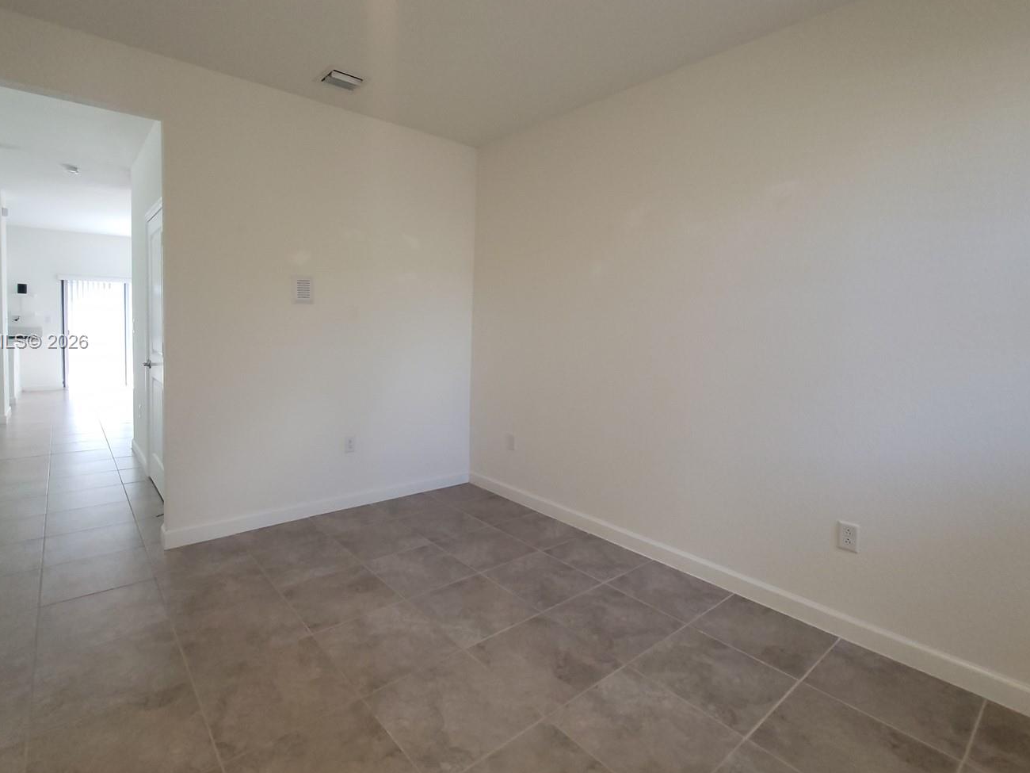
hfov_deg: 94.3
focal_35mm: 16
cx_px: 475
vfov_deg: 77.8
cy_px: 342
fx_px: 476
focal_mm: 2.2
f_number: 2.2
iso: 250
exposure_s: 1/60
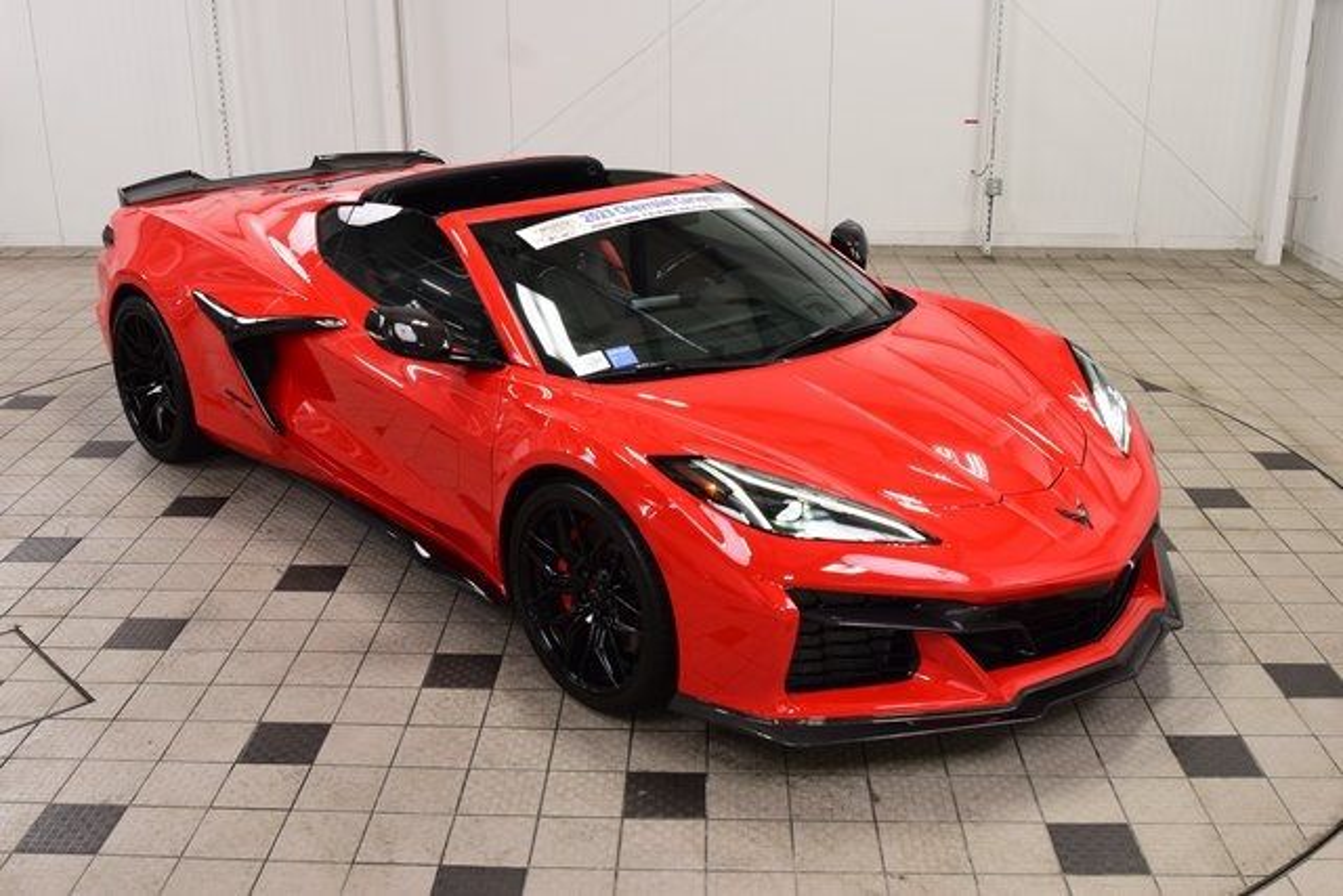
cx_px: 672
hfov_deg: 53.1
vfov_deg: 36.9
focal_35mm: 36
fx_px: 1343
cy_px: 448
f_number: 7.1
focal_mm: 24
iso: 560
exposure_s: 1/30
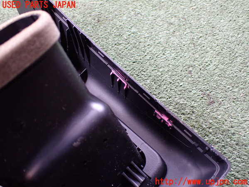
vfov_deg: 46.8
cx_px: 124
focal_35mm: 30
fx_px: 216
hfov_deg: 60.0
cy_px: 94
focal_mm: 5.4
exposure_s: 1/125
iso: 320
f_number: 2.3
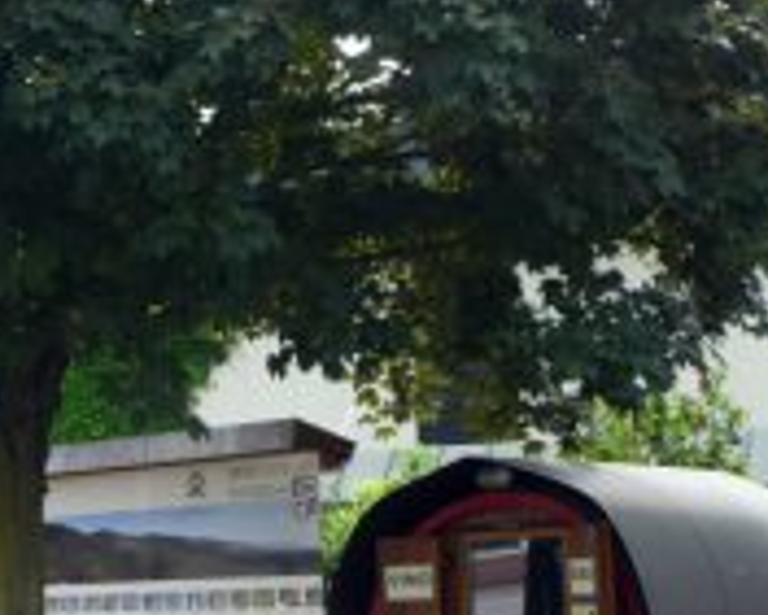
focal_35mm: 64
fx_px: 1456
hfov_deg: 27.9
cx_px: 13
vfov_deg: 23.3
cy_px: 536
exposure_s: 1/160
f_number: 3.5
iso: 100
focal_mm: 5.3
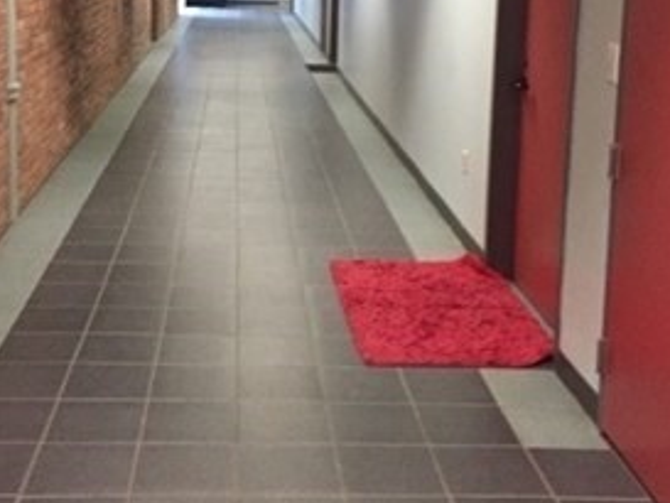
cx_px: 285
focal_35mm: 52
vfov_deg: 27.2
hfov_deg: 36.7
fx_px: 1007
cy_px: 64
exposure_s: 1/15
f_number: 2.2
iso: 250
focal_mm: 4.15
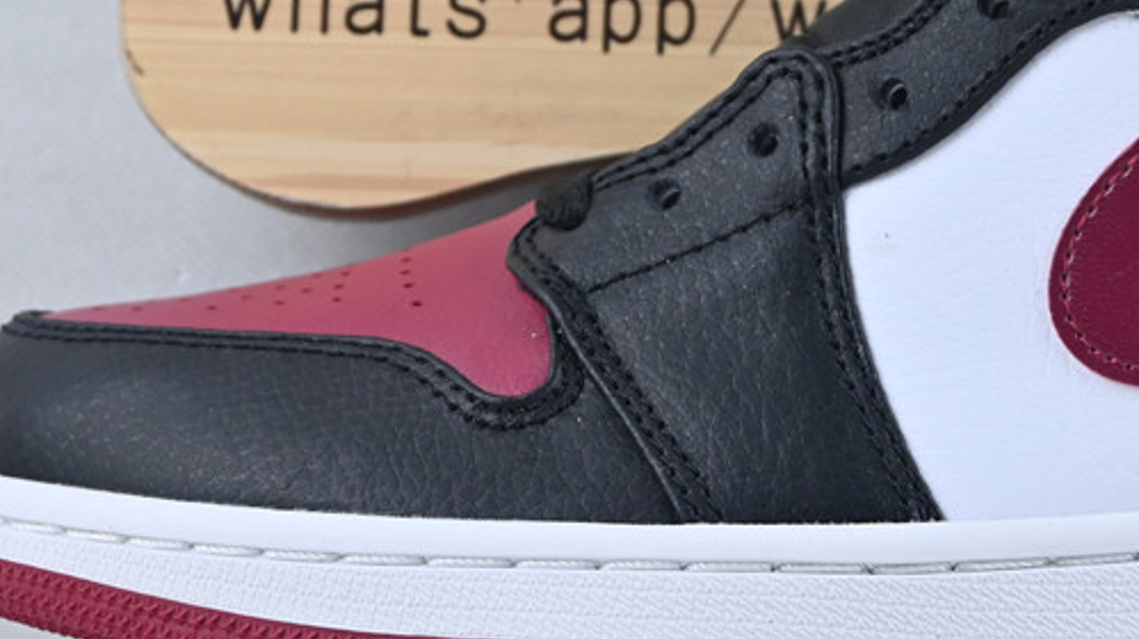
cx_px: 943
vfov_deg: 9.8
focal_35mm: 123
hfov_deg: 17.3
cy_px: 230
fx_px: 3709
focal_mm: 32.5
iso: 100
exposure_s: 1/50
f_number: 5
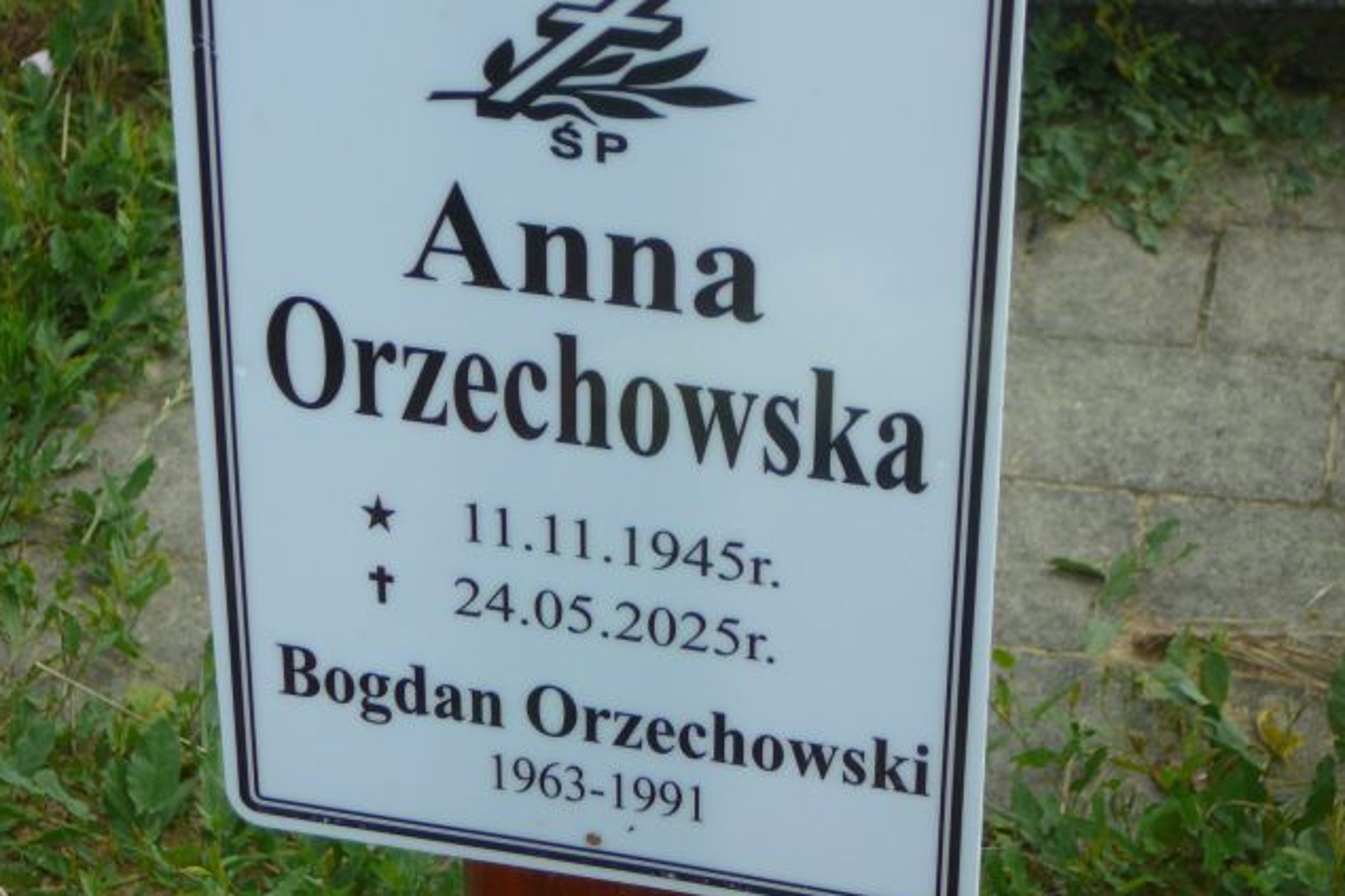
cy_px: 407
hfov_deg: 23.7
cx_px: 671
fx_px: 3212
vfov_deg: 15.9
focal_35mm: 86
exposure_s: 1/400
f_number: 3.8
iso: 80
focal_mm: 12.2
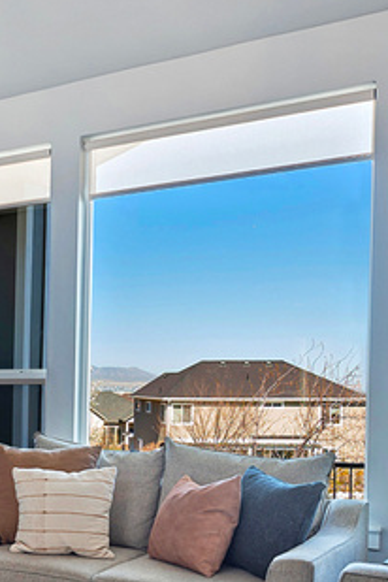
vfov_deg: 37.1
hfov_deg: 23.1
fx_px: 857
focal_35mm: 53
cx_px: -94
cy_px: 389
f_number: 6.3
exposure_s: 1/15
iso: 160
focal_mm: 16
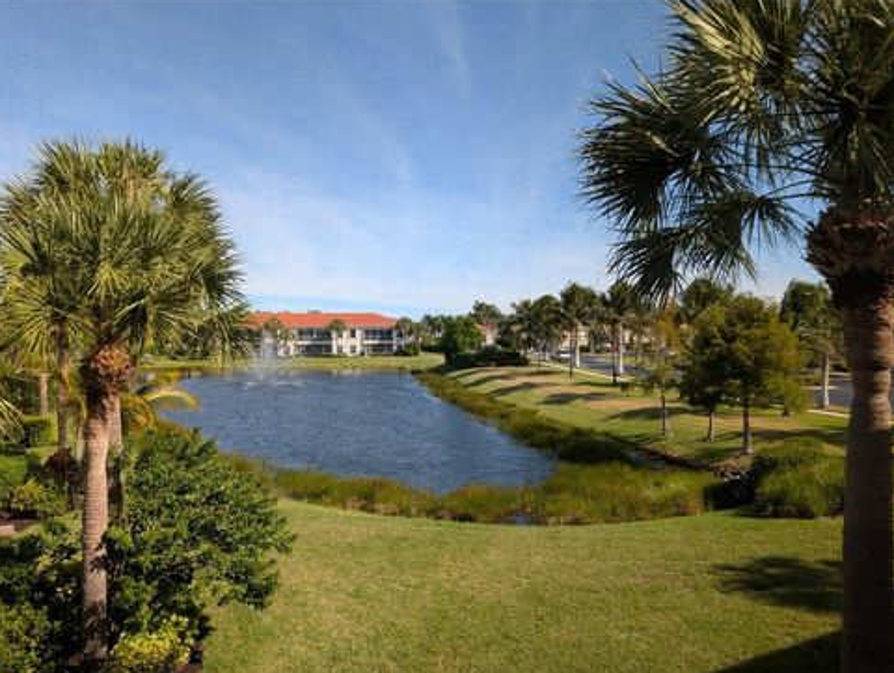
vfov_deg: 55.0
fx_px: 646
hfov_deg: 69.3
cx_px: 430
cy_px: 345
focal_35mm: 25
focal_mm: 6.9
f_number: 1.68
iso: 22
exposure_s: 1/573
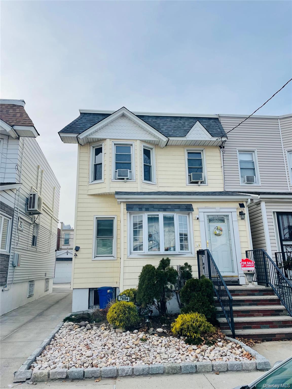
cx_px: 146
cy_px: 194
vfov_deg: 67.3
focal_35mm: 26
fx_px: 292
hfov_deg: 53.1
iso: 32
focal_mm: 4.2
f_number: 1.6
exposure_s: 1/3125
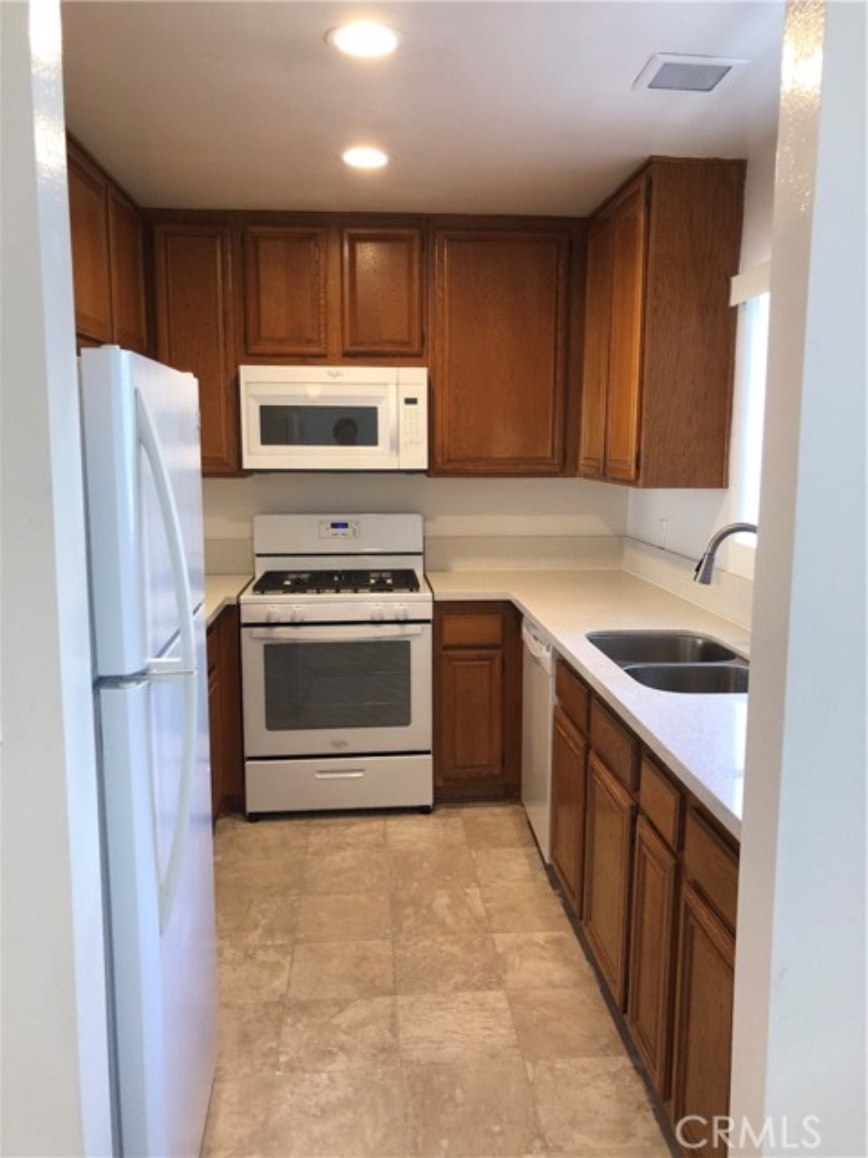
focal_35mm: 28
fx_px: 936
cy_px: 579
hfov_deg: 49.7
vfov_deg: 63.4
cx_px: 434
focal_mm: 3.99
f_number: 1.8
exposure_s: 1/24
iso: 32
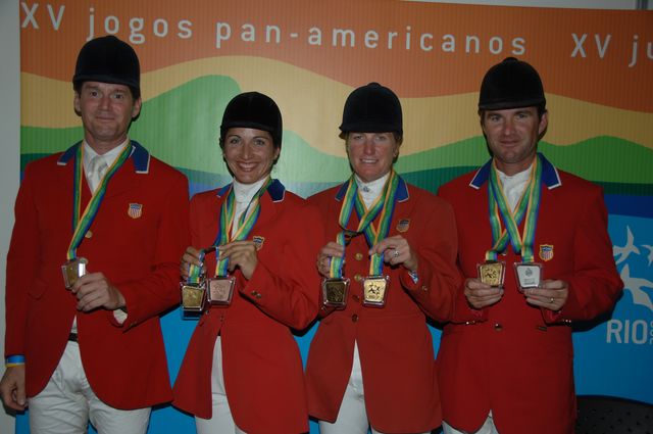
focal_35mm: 39
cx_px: 326
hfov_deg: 49.6
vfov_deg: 34.1
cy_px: 217
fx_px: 707
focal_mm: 26
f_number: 4
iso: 200
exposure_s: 1/125
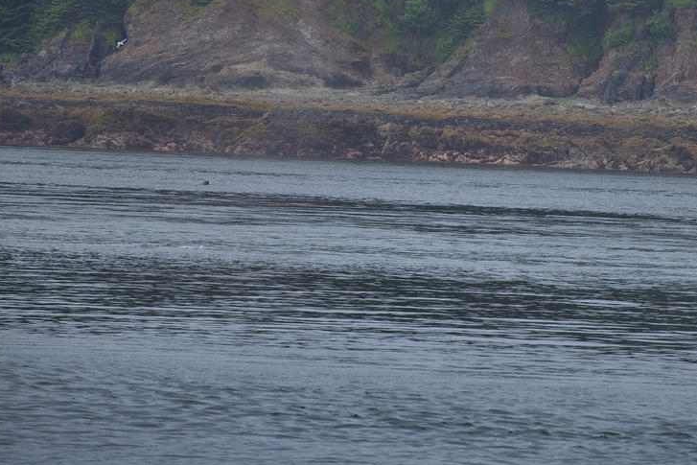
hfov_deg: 3.9
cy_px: 172
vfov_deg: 2.6
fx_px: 10224
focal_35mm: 528
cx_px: 435
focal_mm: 300
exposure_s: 1/640
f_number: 5.6
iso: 160
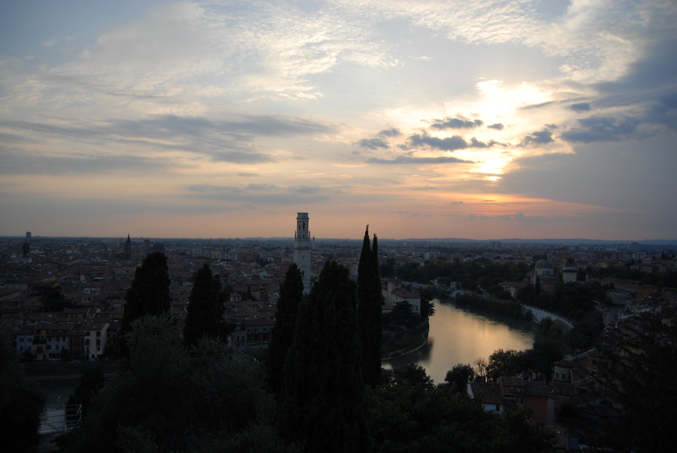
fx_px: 480
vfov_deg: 50.5
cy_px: 226
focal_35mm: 26
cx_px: 338
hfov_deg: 70.4
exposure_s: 1/1600
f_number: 2.8
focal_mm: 17
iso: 200
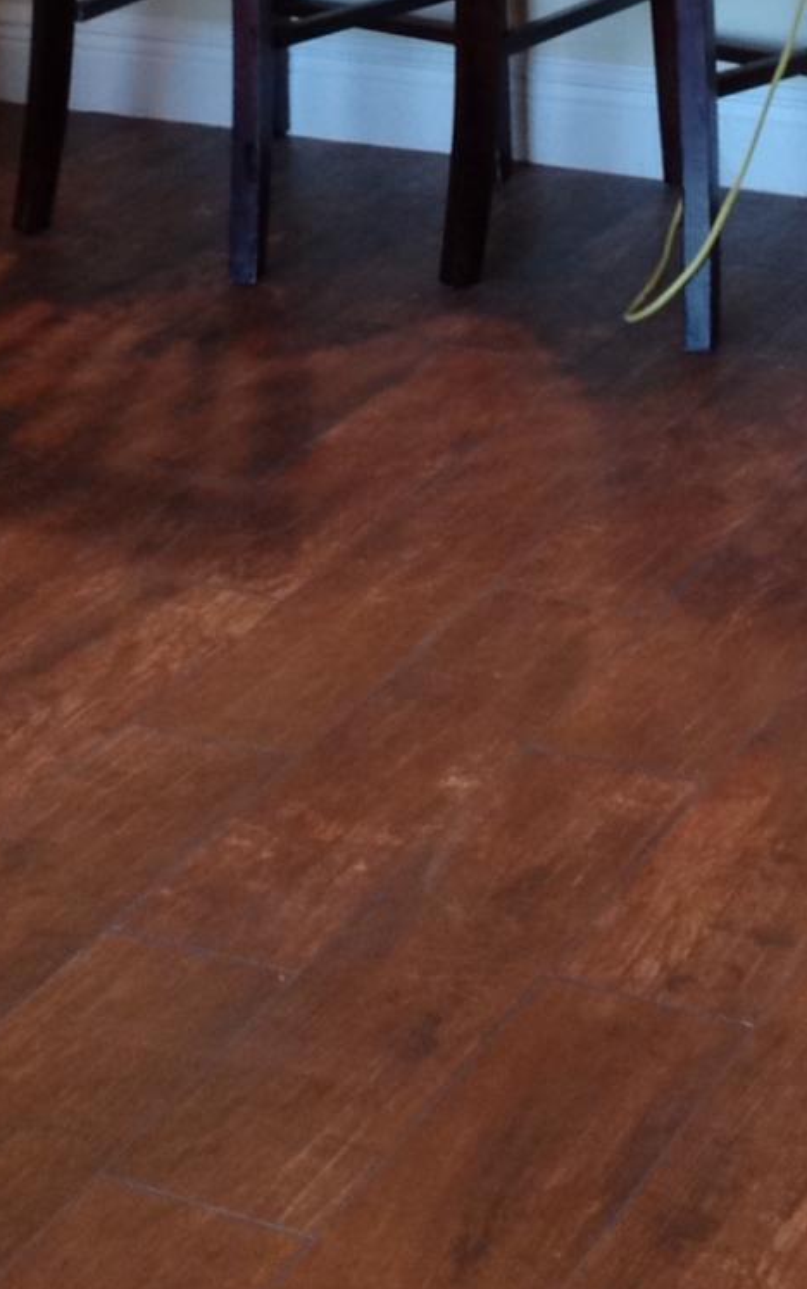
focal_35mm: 99
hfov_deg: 13.2
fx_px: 3481
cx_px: 441
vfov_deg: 19.5
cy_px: -334
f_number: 2.4
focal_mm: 4.28
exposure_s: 1/15
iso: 100
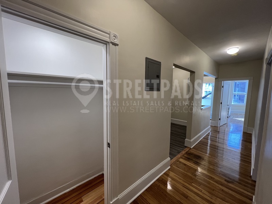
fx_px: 102
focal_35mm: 13
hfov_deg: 106.2
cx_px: 136
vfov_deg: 89.9
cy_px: 102
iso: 200
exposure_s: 1/120
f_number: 1.8
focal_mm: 1.57
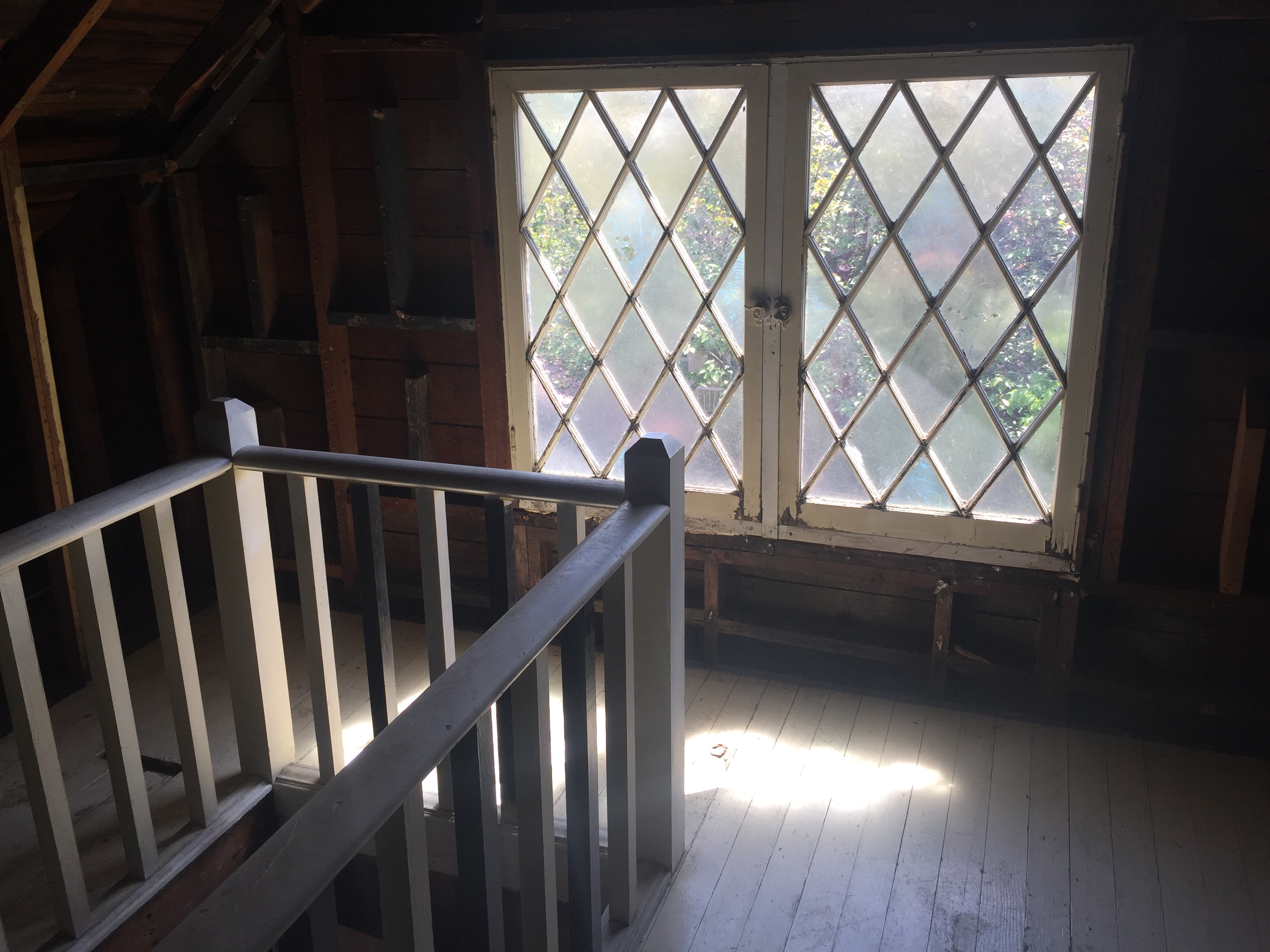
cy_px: 476
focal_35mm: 29
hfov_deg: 61.7
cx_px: 635
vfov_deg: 48.2
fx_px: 1064
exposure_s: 1/199
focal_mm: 4.15
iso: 32
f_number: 2.2
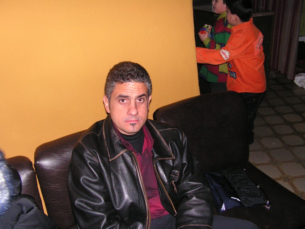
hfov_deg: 51.4
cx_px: 152
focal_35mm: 36
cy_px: 114
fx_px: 317
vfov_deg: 39.7
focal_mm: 6
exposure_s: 1/40
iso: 200
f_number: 3.2
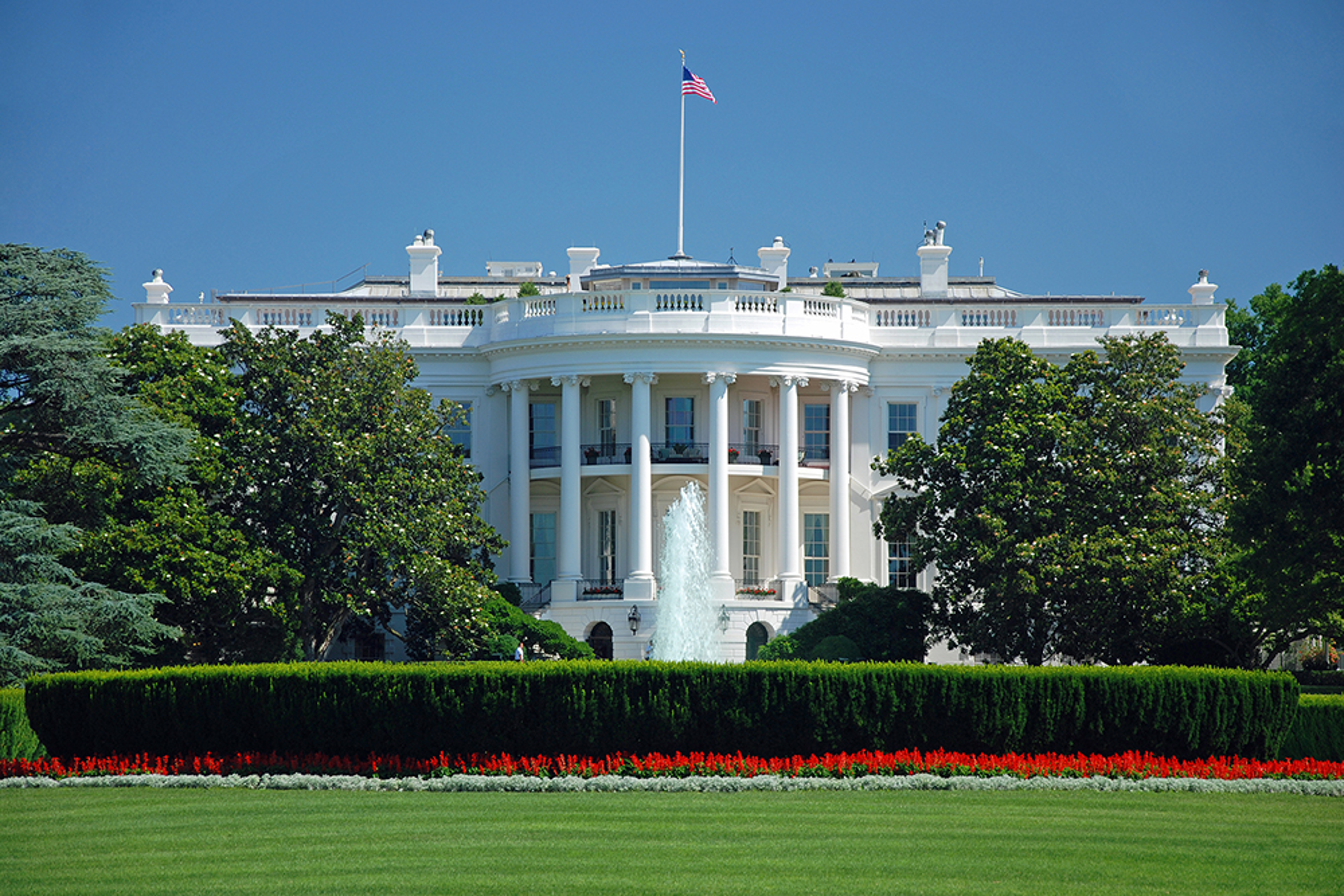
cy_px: 448
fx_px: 5152
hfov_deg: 14.9
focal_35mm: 138
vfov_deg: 9.9
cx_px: 672
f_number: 5.6
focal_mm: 92
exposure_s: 1/125
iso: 100
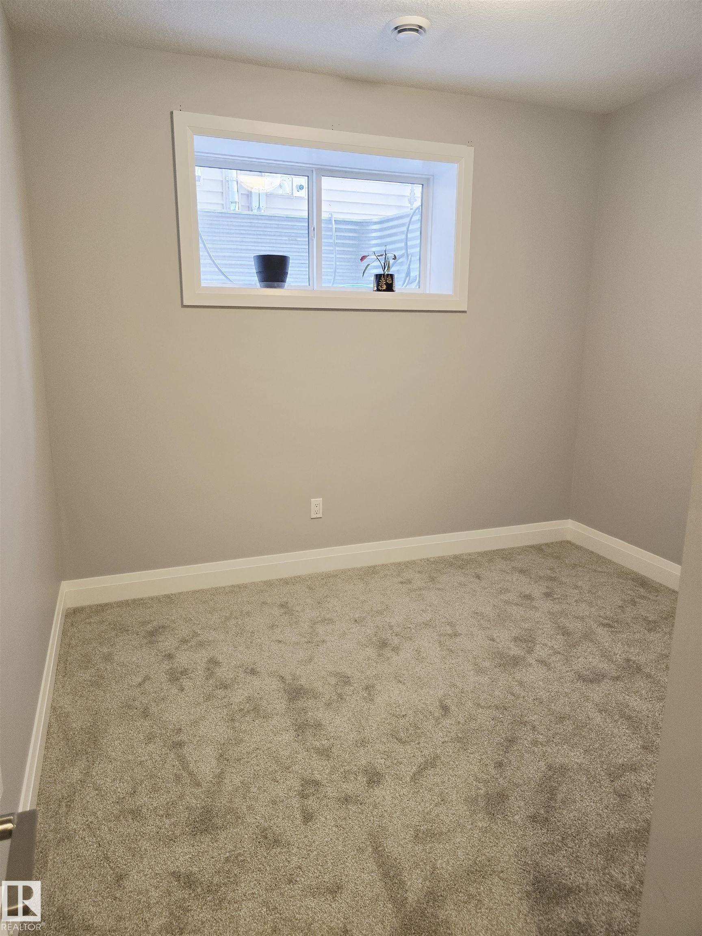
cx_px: 351
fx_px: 622
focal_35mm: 23
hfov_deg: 58.9
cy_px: 468
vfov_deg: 73.9
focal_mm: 6.3
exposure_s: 1/120
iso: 250
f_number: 1.7
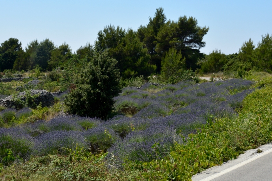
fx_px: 400
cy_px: 58
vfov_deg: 25.4
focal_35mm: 53
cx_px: 146
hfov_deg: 37.5
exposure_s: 1/160
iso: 250
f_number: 10
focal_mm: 24
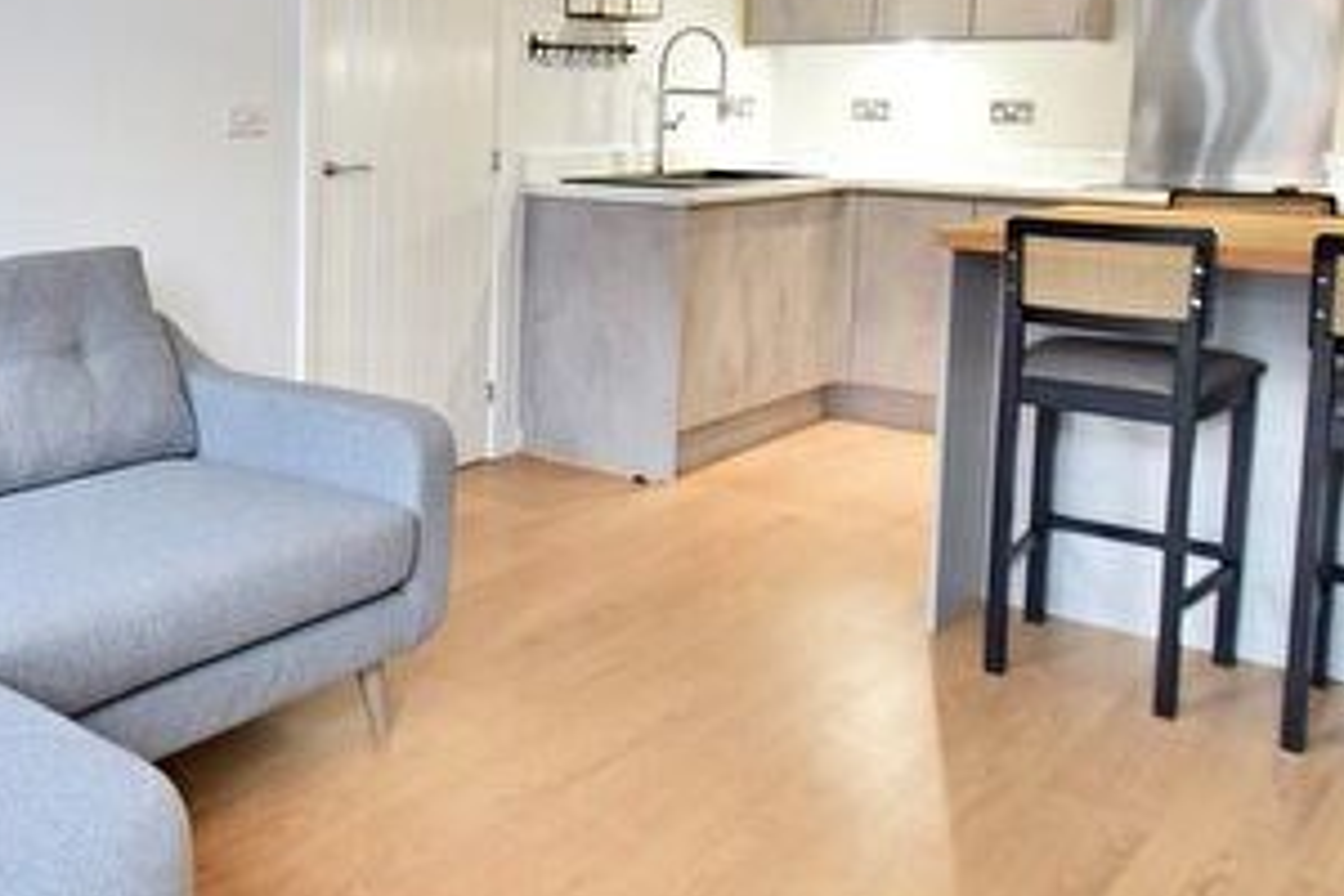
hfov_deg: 51.5
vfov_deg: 37.2
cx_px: 296
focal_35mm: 35
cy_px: 258
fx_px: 1307
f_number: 3.5
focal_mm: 10
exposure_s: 1/20
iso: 800
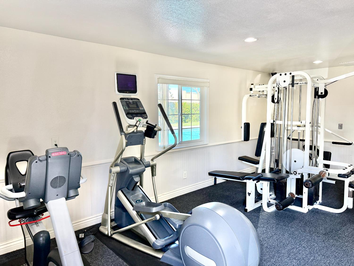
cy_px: 133
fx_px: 245
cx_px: 177
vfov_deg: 56.8
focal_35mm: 24
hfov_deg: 71.6
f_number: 1.78
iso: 200
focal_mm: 6.76
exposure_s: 1/228
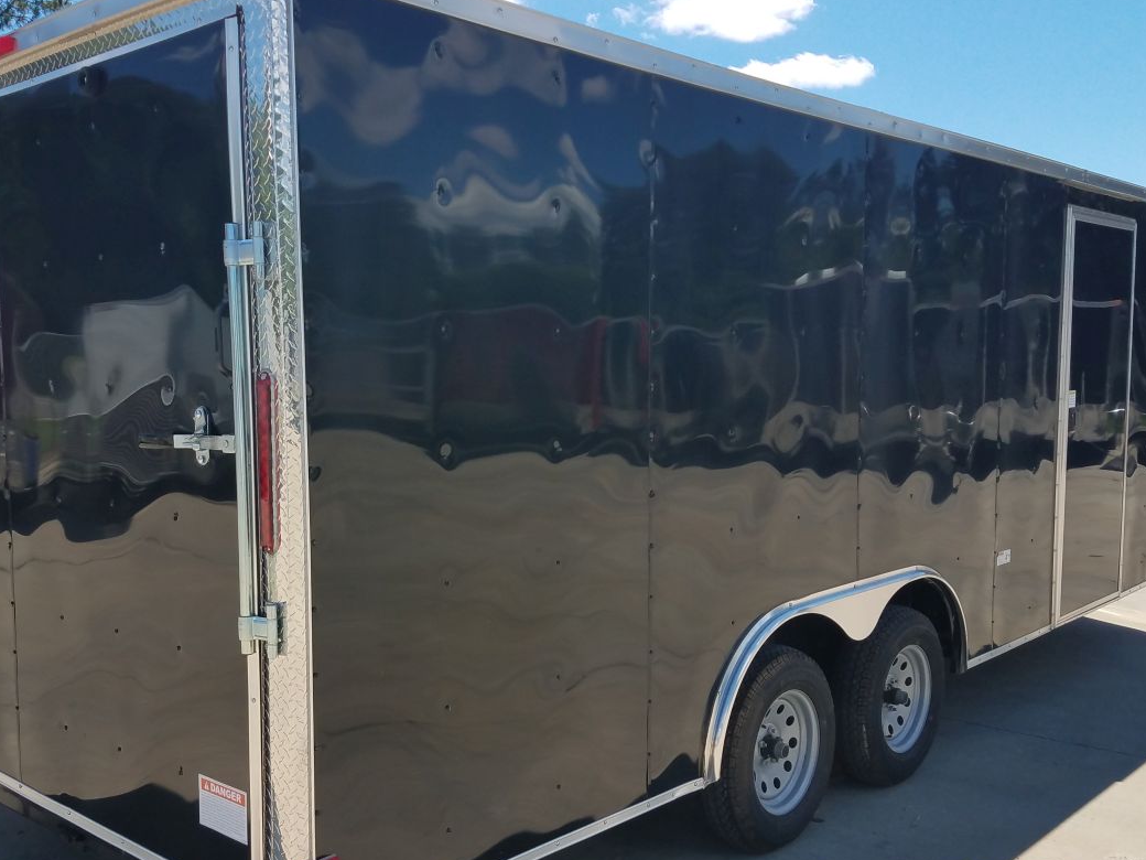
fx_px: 1159
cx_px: 461
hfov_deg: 52.3
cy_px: 465
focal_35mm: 35
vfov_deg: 40.7
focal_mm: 4.2
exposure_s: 1/1948
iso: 40
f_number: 1.7
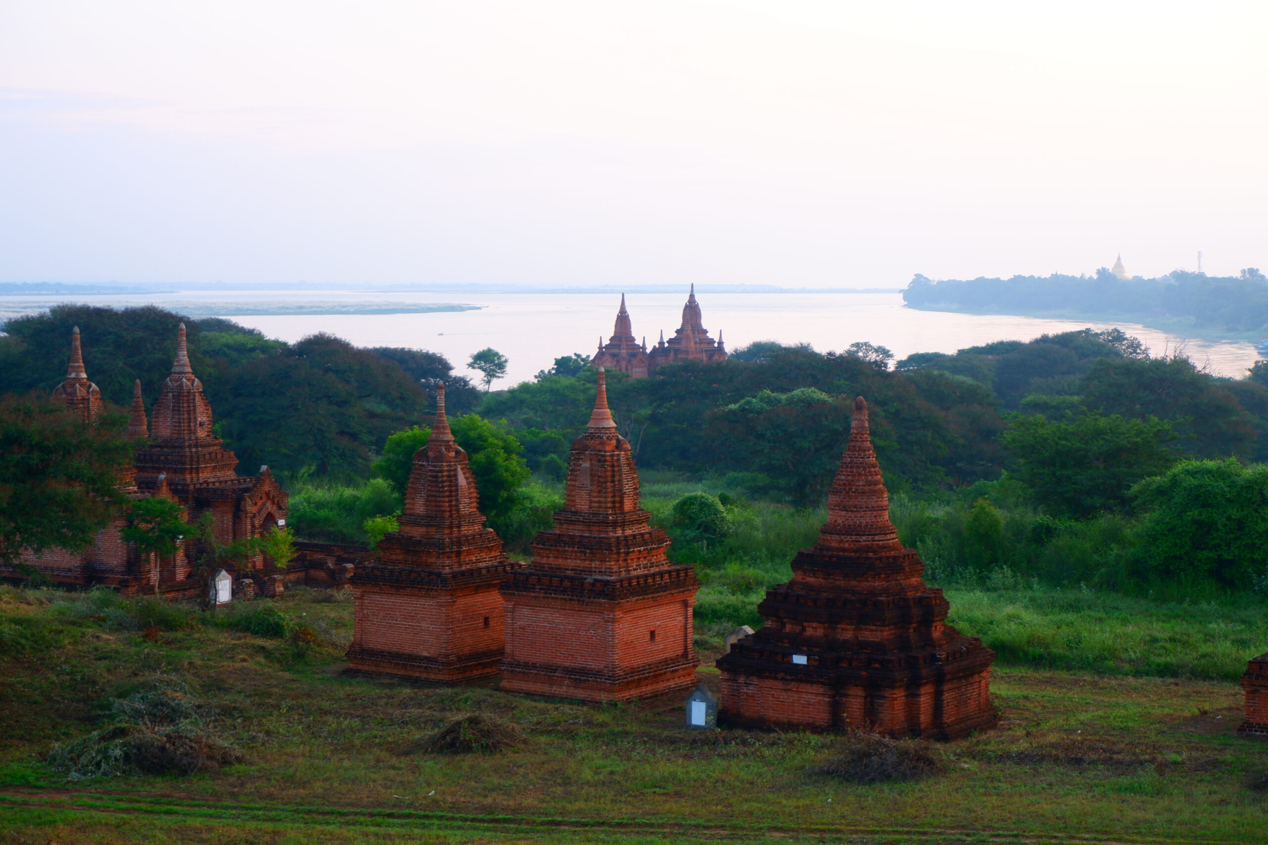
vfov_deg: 20.0
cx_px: 634
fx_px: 2395
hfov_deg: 29.7
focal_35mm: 68
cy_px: 422
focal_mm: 45
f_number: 5.6
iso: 200
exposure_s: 1/34
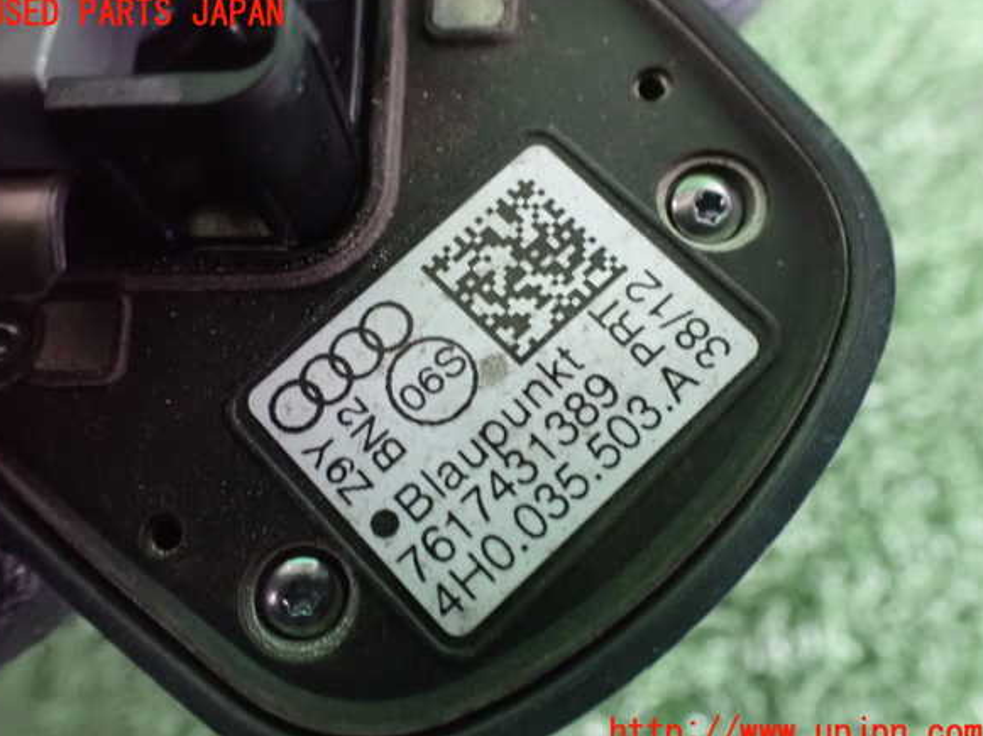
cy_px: 374
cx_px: 484
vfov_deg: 45.4
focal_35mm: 31
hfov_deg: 58.4
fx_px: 880
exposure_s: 1/30
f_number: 2.3
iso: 1600
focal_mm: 5.4
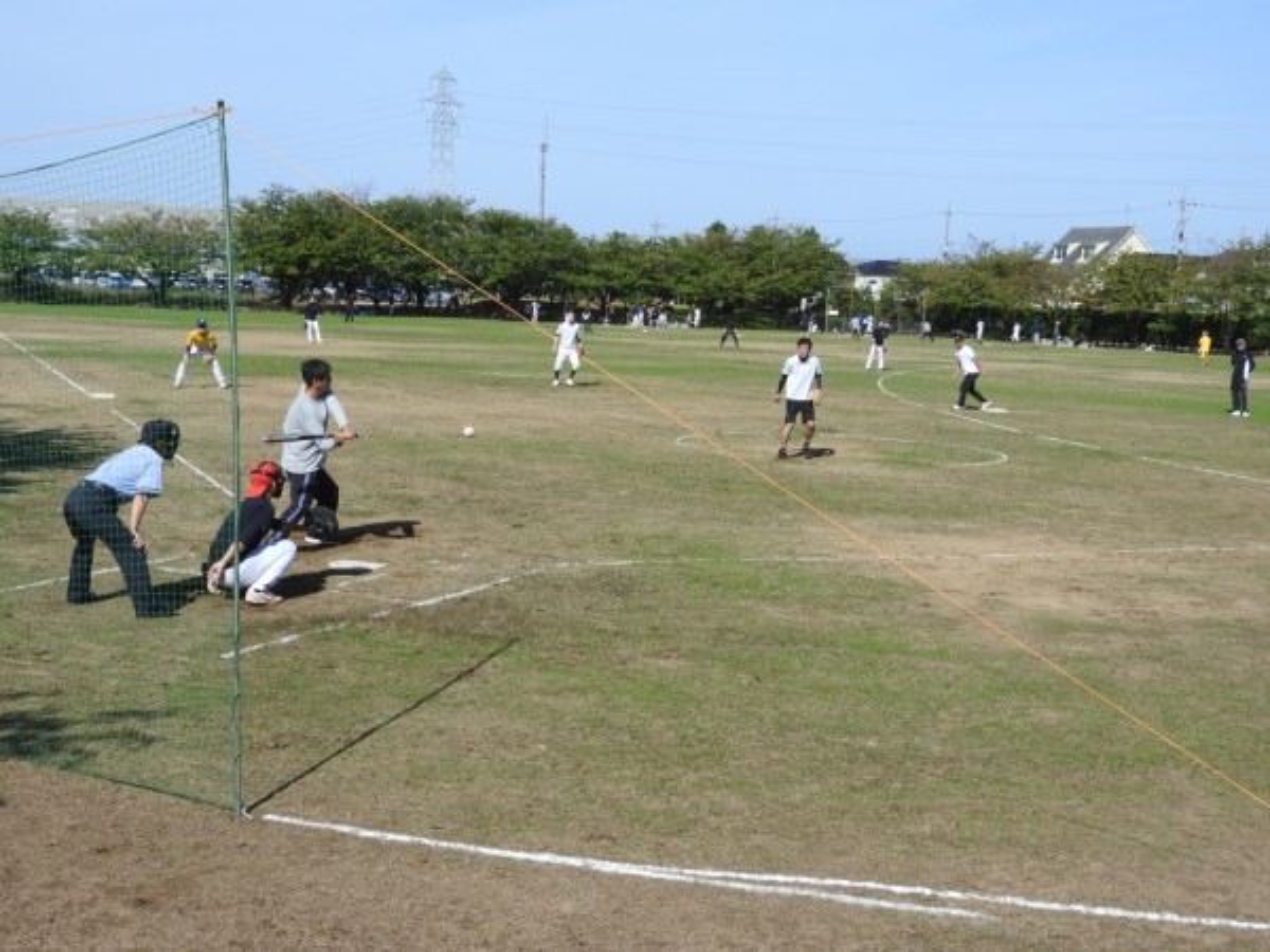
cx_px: 635
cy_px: 476
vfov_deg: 29.1
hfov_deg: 38.2
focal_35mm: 50
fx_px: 1834
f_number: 4
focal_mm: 9
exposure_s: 1/1000
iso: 100
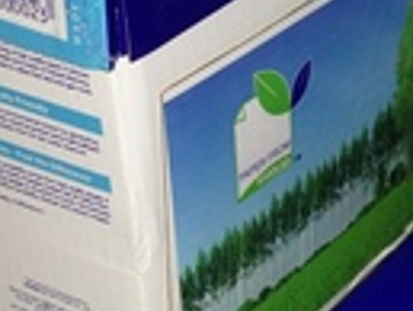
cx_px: 317
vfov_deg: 11.6
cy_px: 152
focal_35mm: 128
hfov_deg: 15.3
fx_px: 1529
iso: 50
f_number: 2.4
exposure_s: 1/16
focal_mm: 4.12
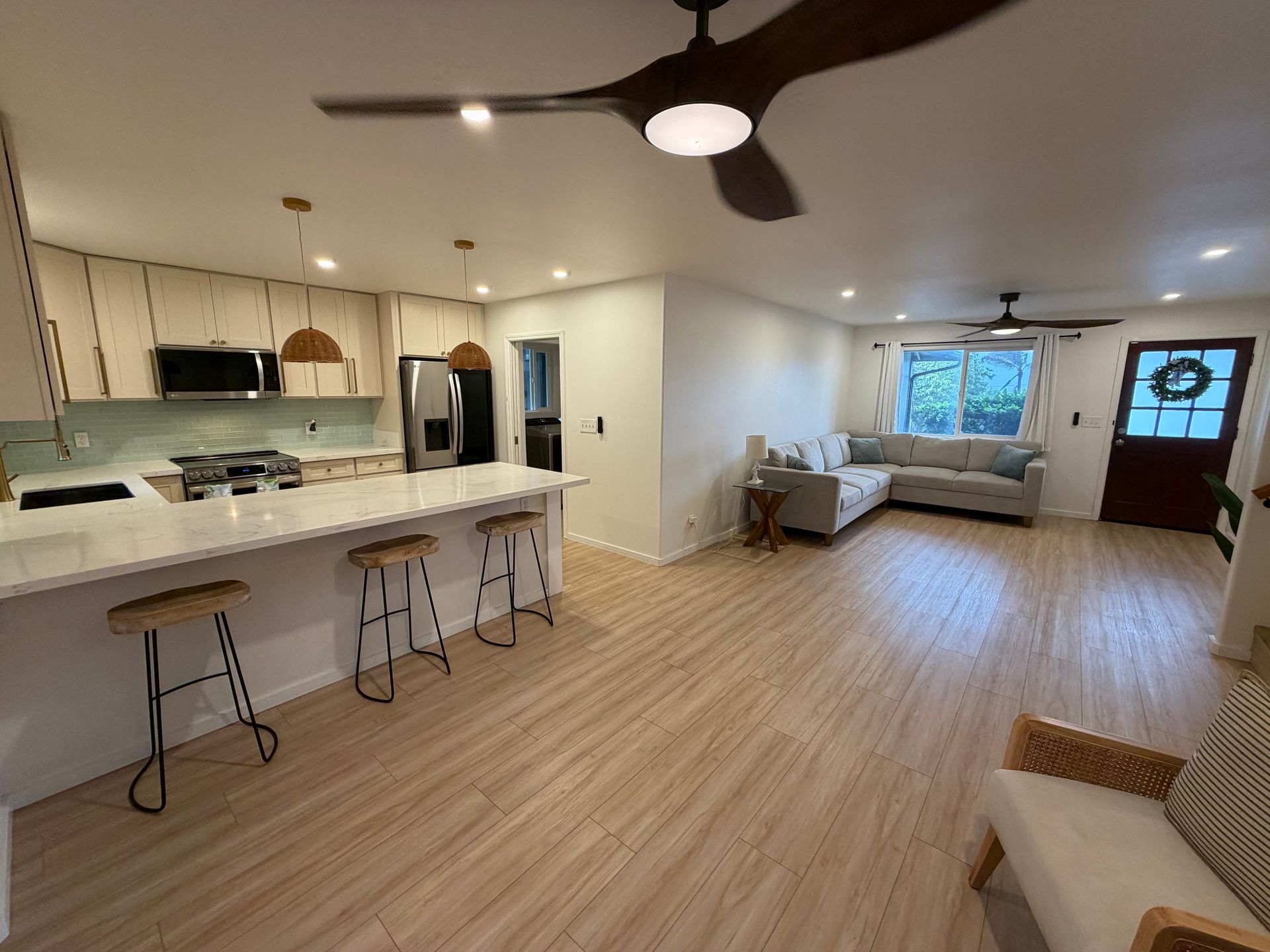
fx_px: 514
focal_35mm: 14
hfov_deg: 102.1
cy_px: 476
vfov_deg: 85.7
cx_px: 635
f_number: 2.2
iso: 200
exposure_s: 1/60
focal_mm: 2.22
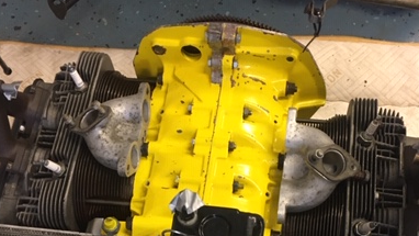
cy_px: 228
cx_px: 231
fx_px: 589
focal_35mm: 53
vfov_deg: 21.9
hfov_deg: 39.1
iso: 160
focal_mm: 4.15
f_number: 2.2
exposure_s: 1/33
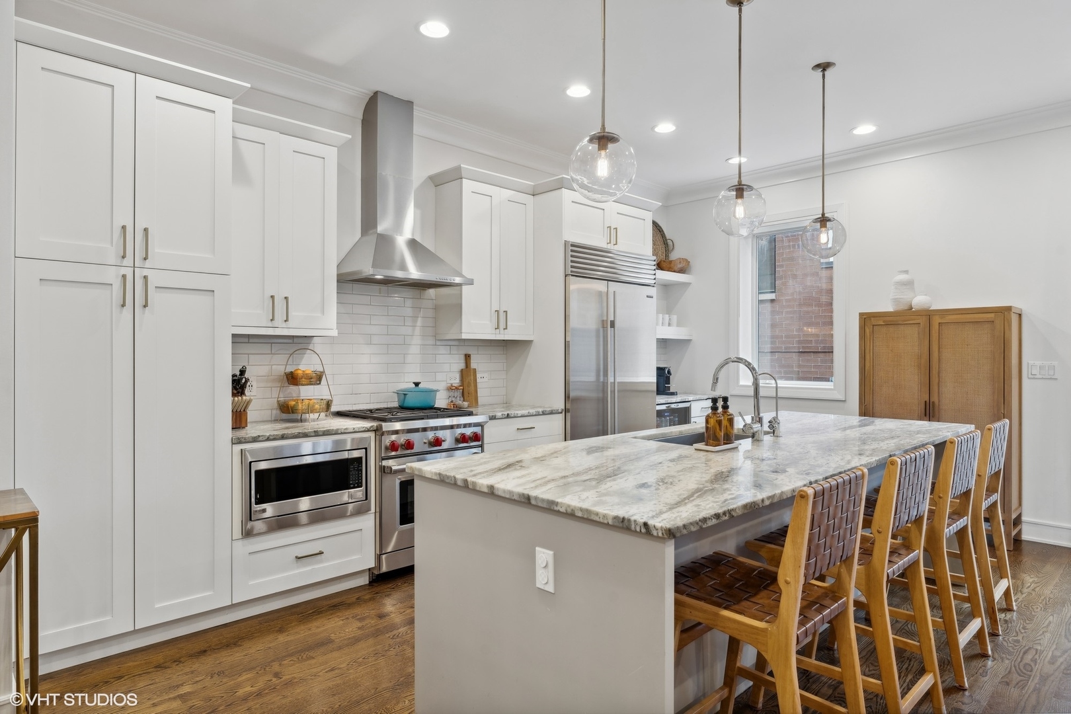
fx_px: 625
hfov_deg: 81.2
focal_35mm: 21
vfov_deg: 59.5
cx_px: 536
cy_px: 357
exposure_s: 1/5
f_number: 8
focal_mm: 21
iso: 320
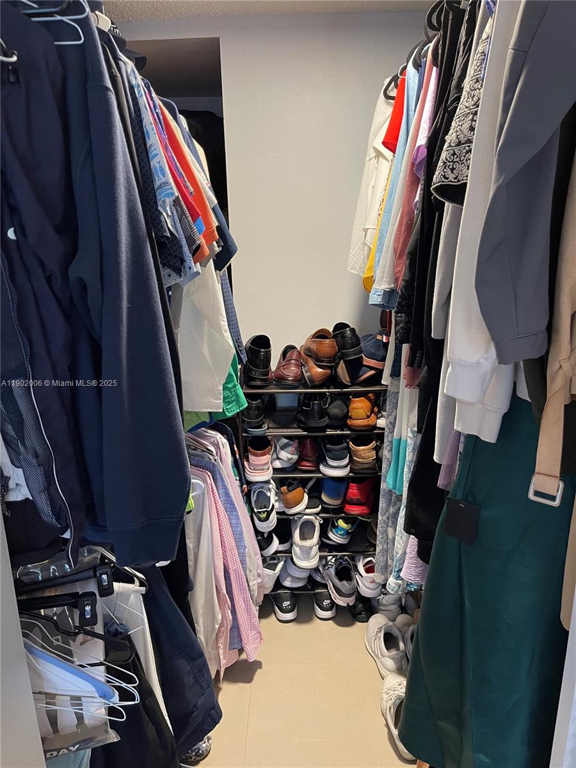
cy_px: 384
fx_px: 577
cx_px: 288
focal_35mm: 26
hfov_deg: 53.1
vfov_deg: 67.3
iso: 250
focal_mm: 5.1
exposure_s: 1/60
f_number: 1.6
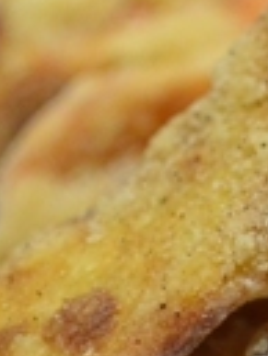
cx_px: 450
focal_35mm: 183
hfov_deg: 7.9
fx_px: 1886
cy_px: 288
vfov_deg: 10.8
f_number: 1.8
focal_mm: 18.5
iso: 800
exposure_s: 1/60
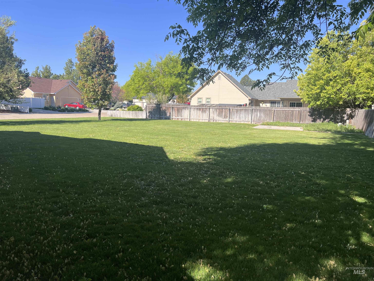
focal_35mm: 26
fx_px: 281
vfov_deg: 53.1
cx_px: 187
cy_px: 140
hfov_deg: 67.3
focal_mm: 5.7
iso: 50
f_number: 1.5
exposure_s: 1/2208
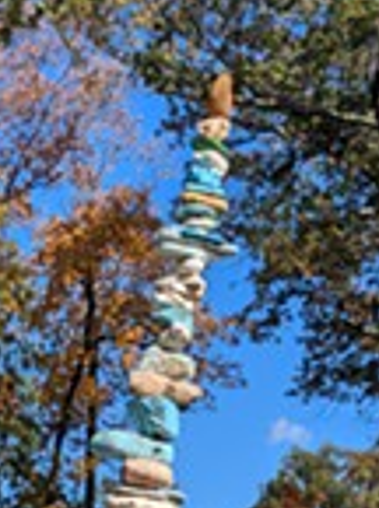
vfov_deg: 22.5
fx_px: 1217
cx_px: 95
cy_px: 529
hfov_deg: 17.6
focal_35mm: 83
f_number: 1.9
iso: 47
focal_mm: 5.4
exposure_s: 1/2632
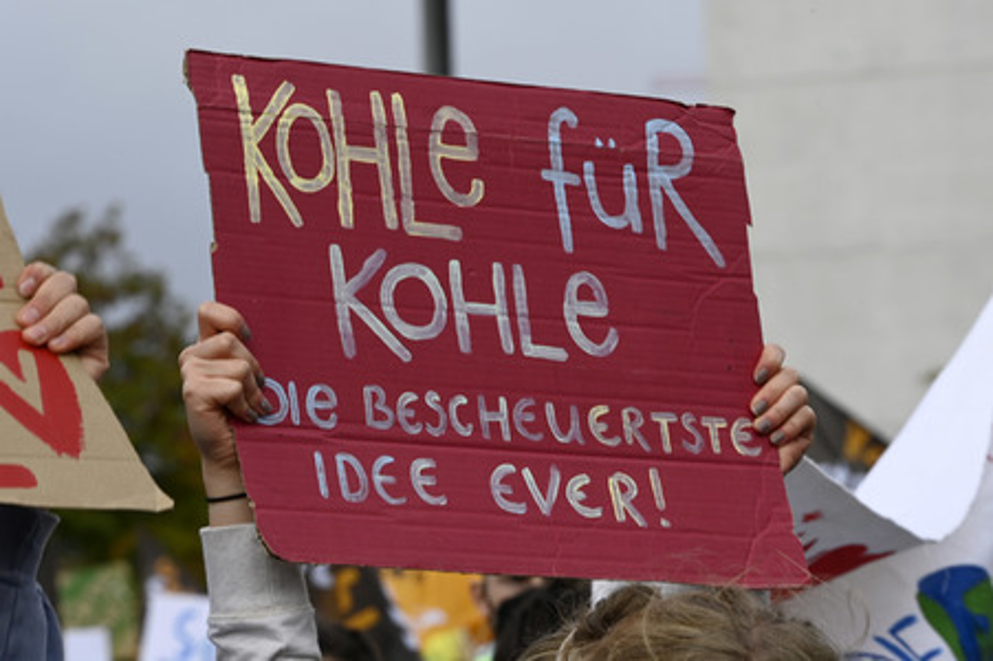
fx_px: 8269
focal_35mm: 300
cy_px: 330
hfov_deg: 6.9
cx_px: 496
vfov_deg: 4.6
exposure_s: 1/320
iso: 400
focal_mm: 300
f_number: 16
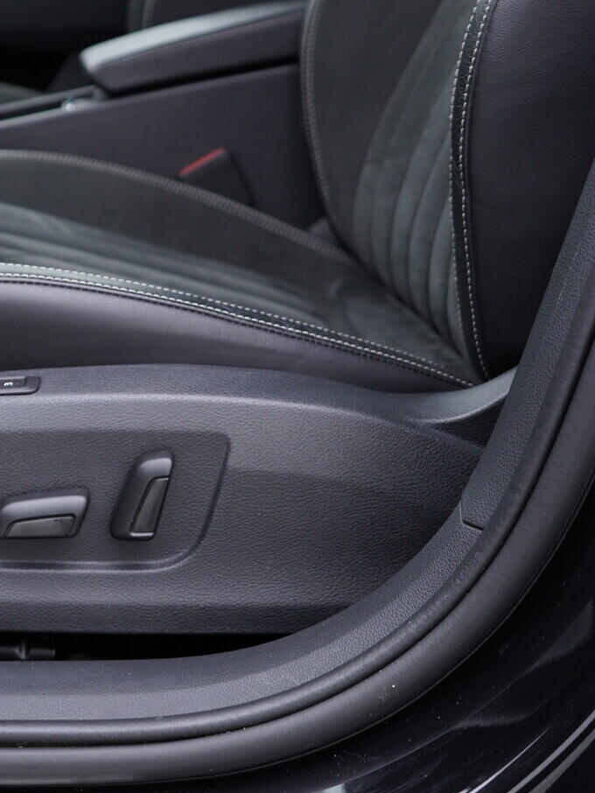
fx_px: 1260
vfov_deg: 34.9
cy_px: 377
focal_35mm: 55
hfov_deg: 25.6
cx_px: 35
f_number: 2.8
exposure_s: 1/40
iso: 160
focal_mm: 24
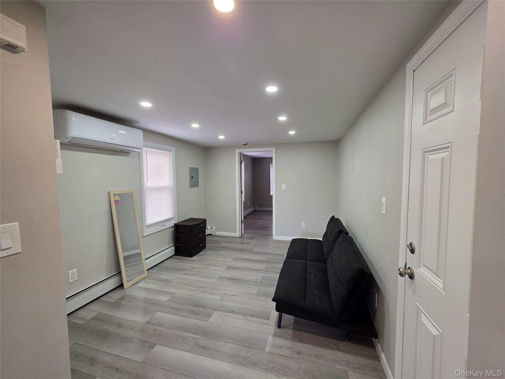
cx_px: 252
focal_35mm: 13
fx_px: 190
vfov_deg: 89.9
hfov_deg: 106.2
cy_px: 190
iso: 200
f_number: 1.9
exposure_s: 1/120
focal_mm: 2.2
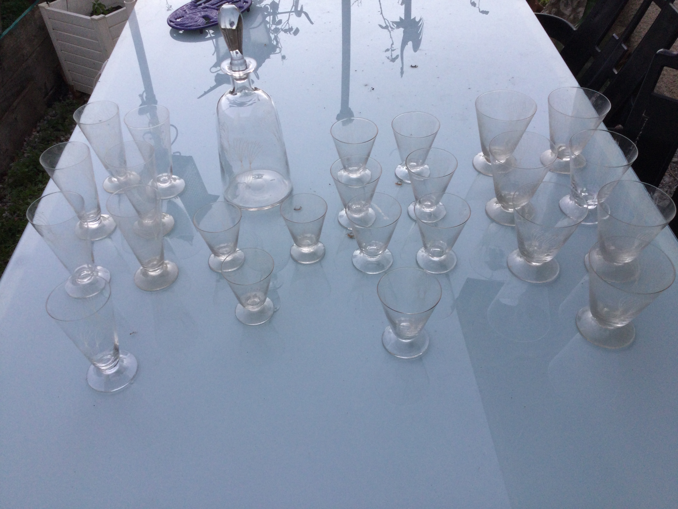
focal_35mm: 31
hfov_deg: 58.4
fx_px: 607
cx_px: 339
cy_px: 254
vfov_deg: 45.4
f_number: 2.4
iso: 32
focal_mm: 3.3
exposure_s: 1/50
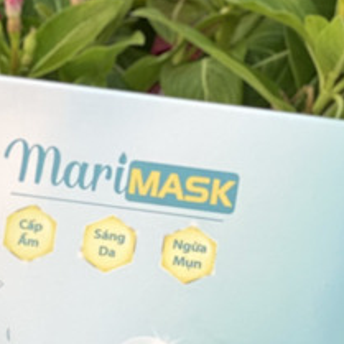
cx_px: -263
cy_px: 487
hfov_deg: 7.7
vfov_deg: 7.8
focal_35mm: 220
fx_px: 2473
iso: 32
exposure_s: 1/122
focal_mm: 6
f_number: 2
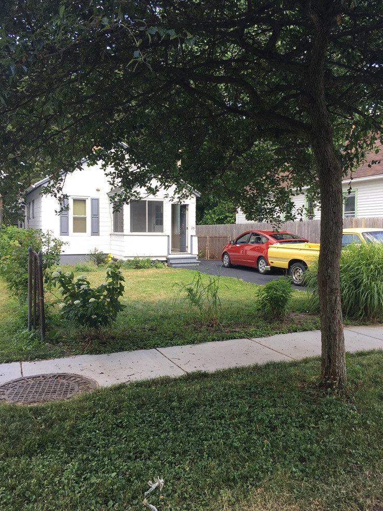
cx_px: 195
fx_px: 443
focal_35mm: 30
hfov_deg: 46.8
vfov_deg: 60.0
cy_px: 253
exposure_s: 1/158
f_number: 2.2
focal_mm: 4.15
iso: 25
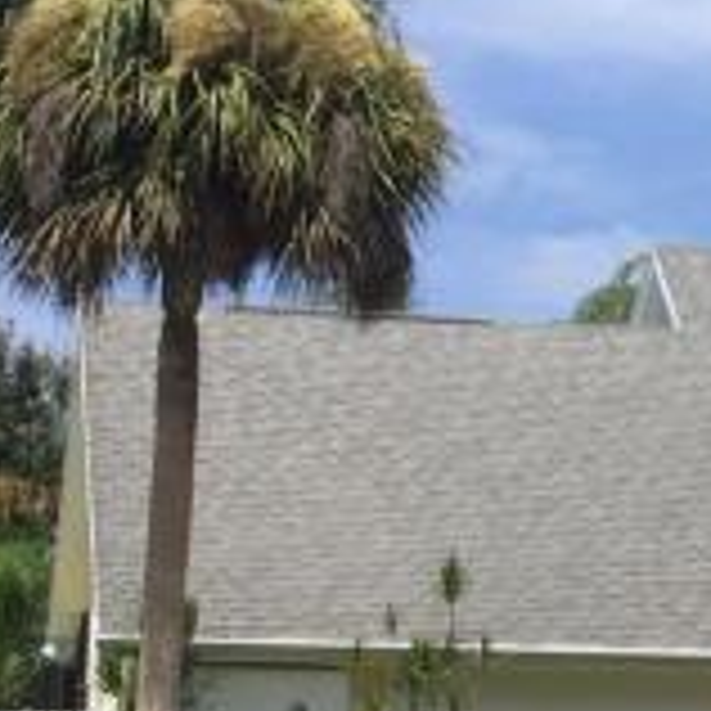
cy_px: 567
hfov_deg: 9.6
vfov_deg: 10.5
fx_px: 3857
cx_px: 1562
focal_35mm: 166
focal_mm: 4.15
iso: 32
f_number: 2.2
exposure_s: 1/2825
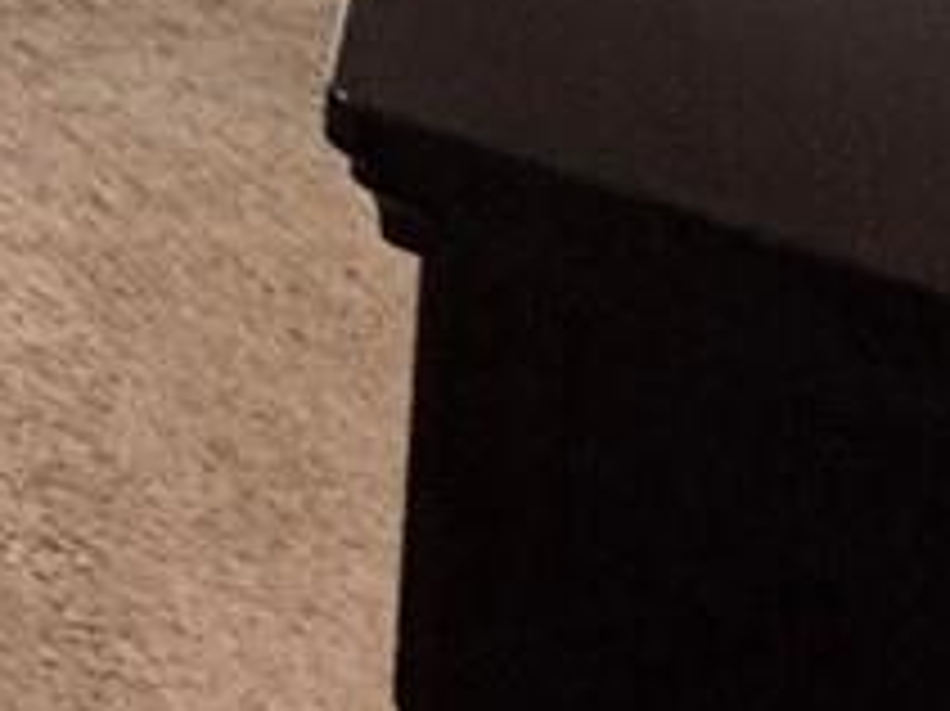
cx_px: -2103
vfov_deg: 10.1
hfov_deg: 10.5
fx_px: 2907
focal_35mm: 106
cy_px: -1472
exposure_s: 1/60
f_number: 2.2
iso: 250
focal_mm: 2.22
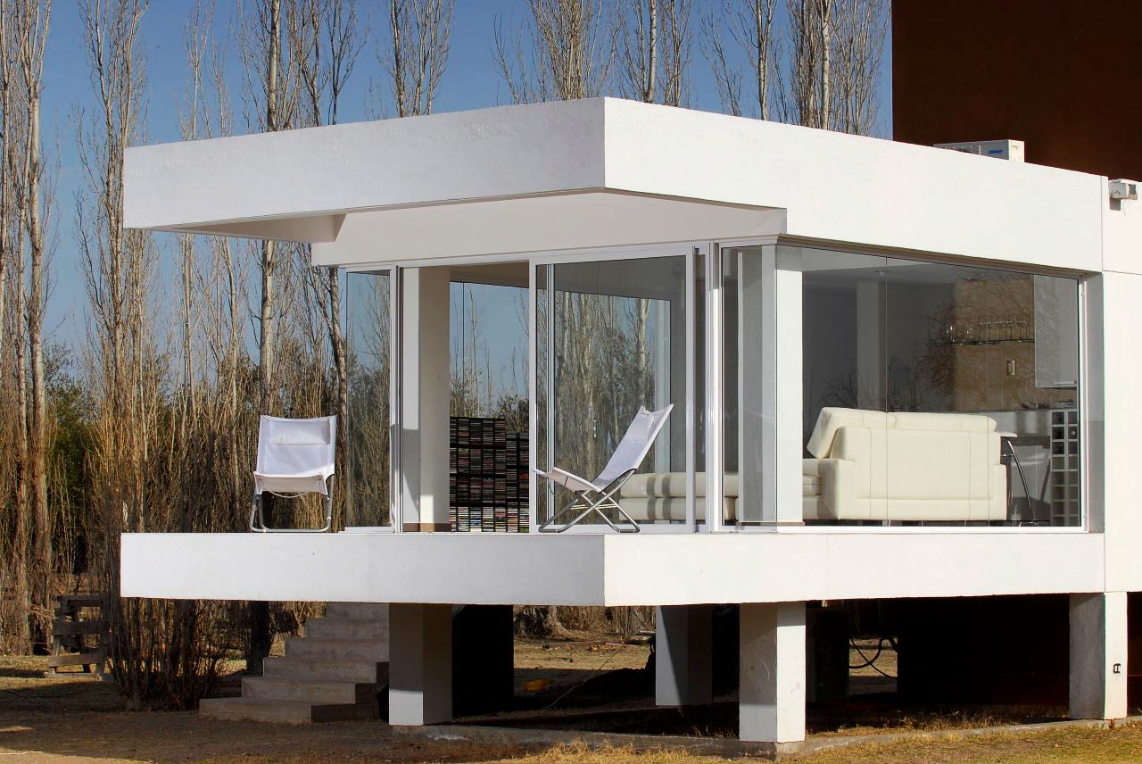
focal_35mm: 105
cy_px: 382
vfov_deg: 13.1
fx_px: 3334
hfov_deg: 19.4
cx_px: 571
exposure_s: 1/200
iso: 100
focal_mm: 70
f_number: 8
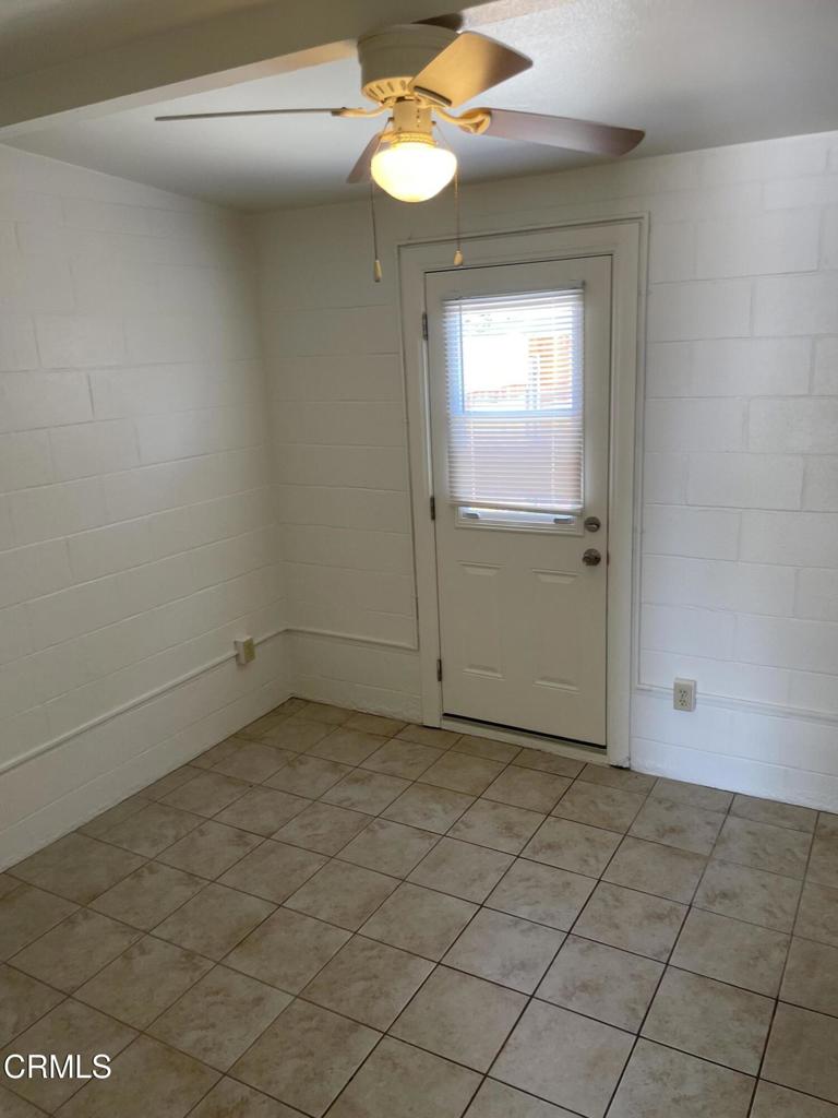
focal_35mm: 26
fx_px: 839
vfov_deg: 67.3
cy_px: 559
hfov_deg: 53.1
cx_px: 419
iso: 125
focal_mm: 4.2
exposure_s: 1/120
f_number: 1.6
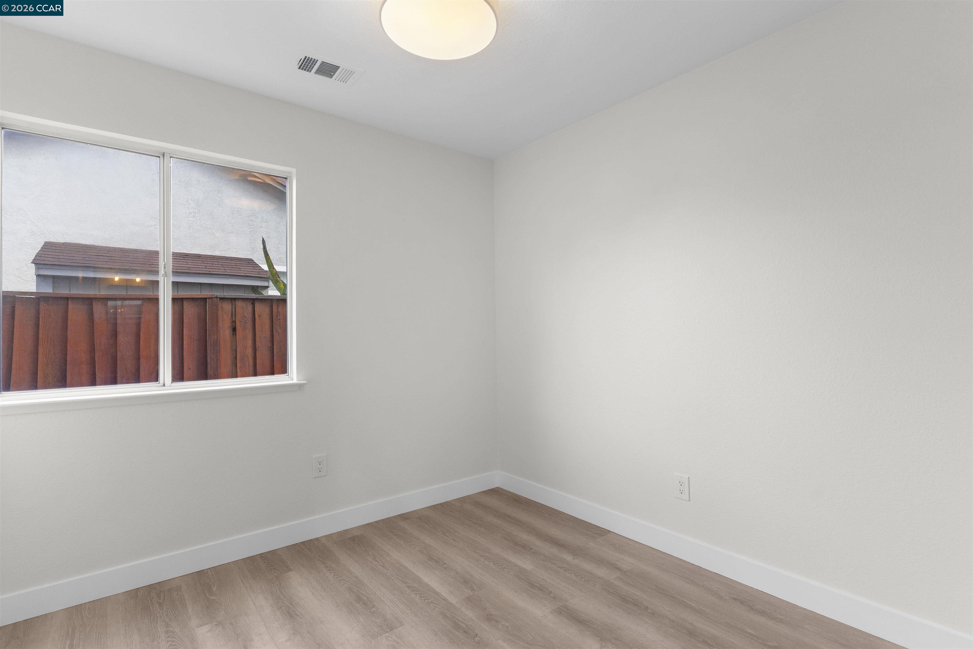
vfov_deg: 70.4
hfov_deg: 93.3
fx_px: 459
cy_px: 324
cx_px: 486
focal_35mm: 17
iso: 400
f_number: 6.3
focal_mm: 17
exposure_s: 1/50
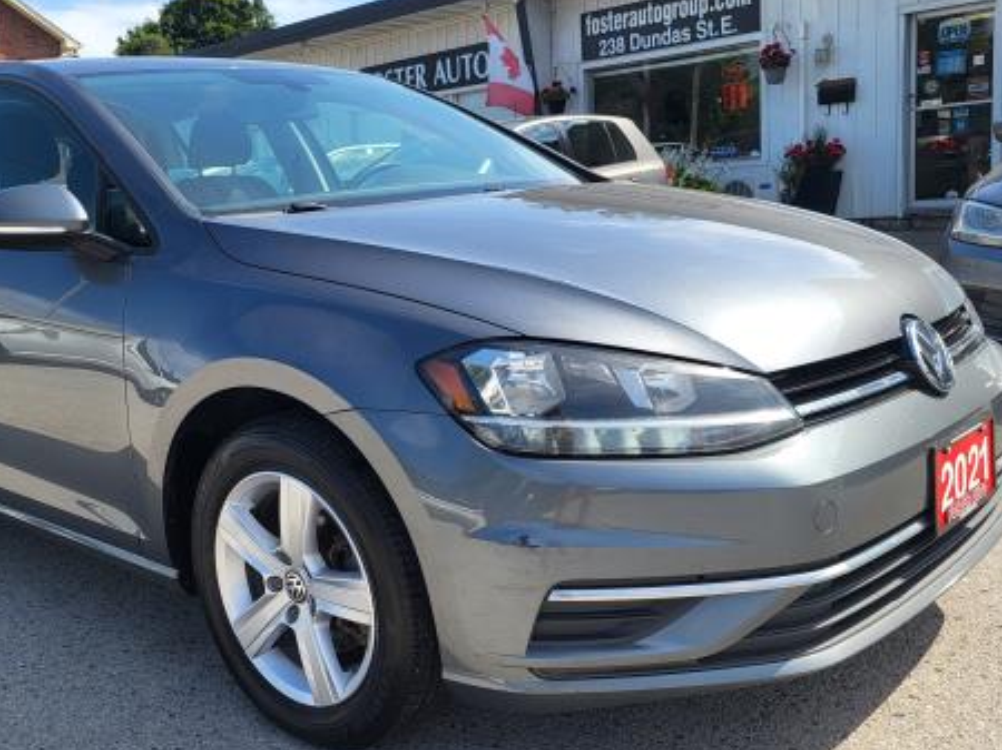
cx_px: 383
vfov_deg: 38.6
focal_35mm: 37
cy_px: 369
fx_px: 1070
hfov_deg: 49.7
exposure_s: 1/1525
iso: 40
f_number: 1.8
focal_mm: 5.4
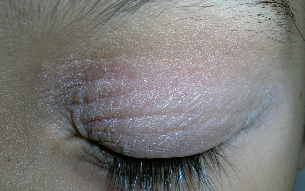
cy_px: 108
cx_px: 152
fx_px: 424
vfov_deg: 25.3
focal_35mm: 51
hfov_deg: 39.6
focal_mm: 7.3
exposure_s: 1/60.1
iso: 50
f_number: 5.3
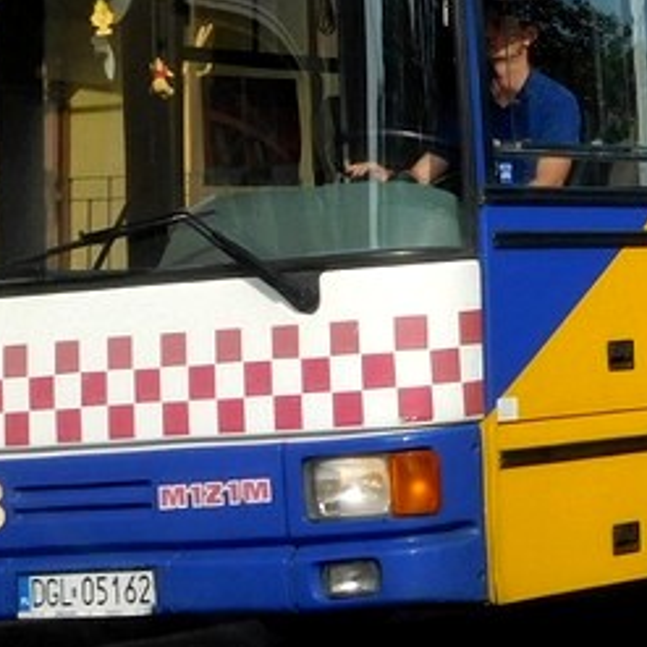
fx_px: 3066
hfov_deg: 11.9
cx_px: 681
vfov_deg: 11.8
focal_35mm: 145
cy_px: -85
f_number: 4
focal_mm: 8
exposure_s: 1/640
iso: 125
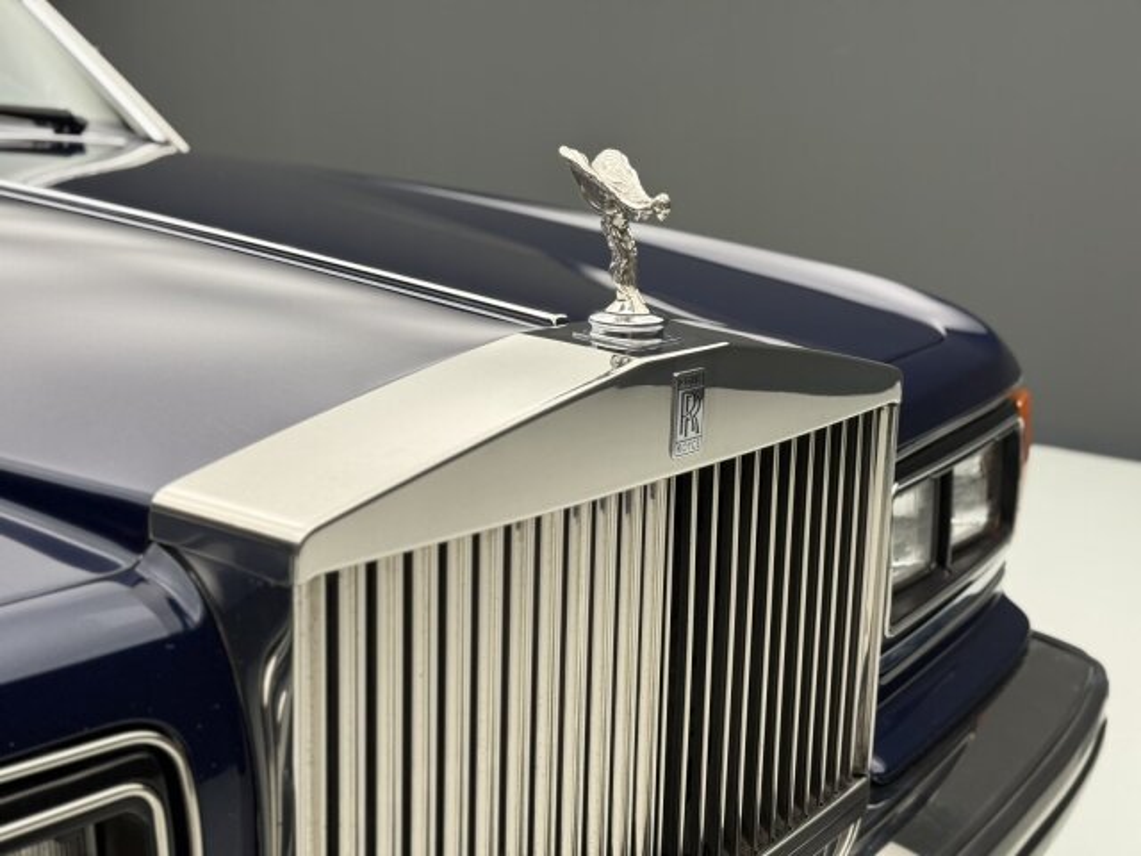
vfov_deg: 30.3
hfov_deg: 39.7
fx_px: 1582
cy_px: 428
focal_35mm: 48
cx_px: 570
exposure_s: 1/49
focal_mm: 6.76
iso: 64
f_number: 1.78
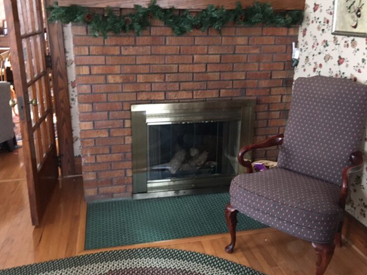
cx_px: 187
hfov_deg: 54.0
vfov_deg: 41.7
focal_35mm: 34
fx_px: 360
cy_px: 116
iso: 200
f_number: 2.2
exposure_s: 1/17
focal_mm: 4.15
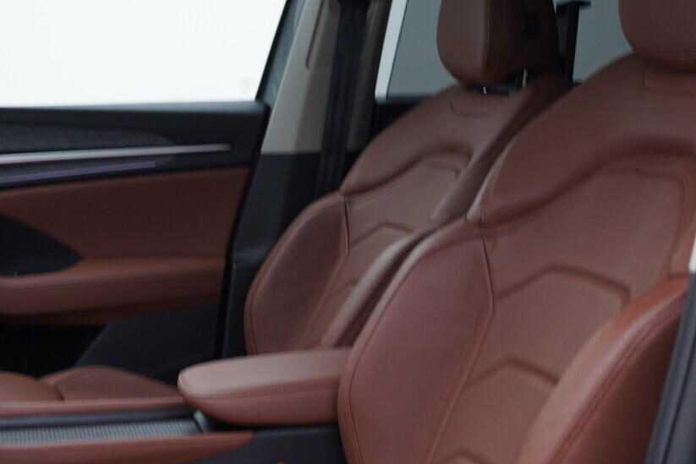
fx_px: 1218
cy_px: 276
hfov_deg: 31.8
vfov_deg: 21.6
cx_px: 284
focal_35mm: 63
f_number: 3.2
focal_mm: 24
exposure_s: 1/50
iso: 125
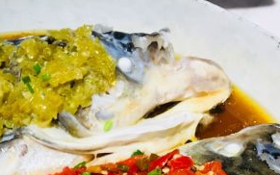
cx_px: 41
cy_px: 226
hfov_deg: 27.1
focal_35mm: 74
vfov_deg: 16.7
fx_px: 565
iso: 25
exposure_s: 1/33
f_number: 2.2
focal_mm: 4.15
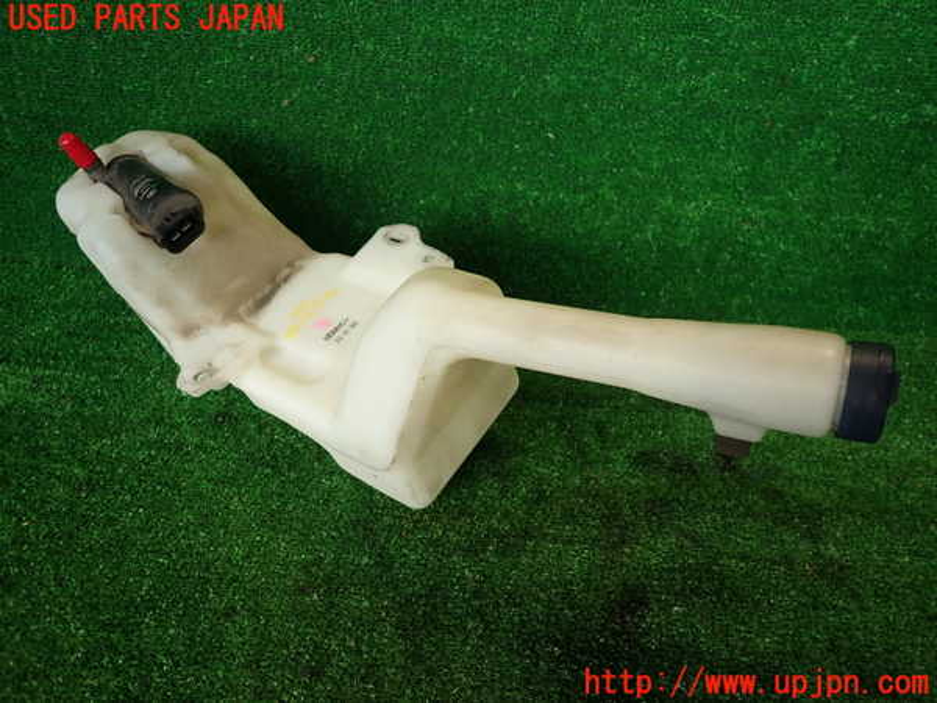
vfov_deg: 54.9
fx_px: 677
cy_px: 352
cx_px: 468
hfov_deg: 69.4
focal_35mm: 25
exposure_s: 1/80
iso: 100
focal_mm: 4.5
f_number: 2
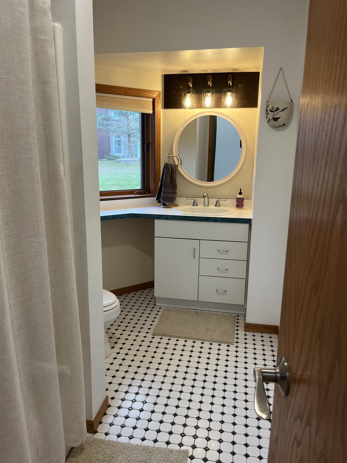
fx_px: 348
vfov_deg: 67.3
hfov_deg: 53.1
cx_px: 174
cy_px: 232
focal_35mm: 26
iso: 64
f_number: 1.6
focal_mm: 5.1
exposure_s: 1/60
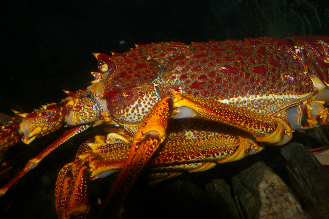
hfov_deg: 67.4
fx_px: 247
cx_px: 164
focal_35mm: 27
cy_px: 110
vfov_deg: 47.9
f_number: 16
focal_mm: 18
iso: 400
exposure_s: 1/30
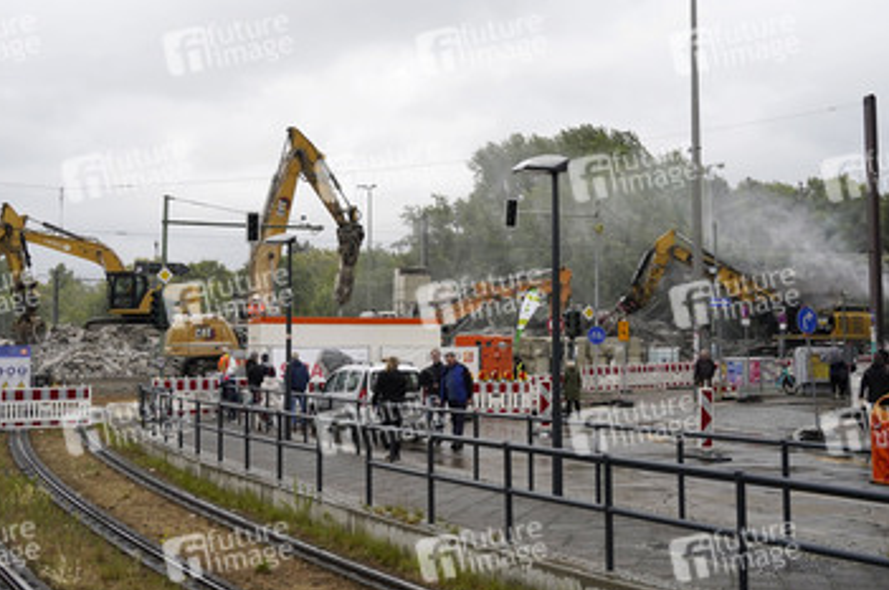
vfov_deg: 29.7
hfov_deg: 43.6
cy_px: 235
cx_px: 414
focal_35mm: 45
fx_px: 1110
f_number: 8
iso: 640
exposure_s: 1/1000
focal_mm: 35
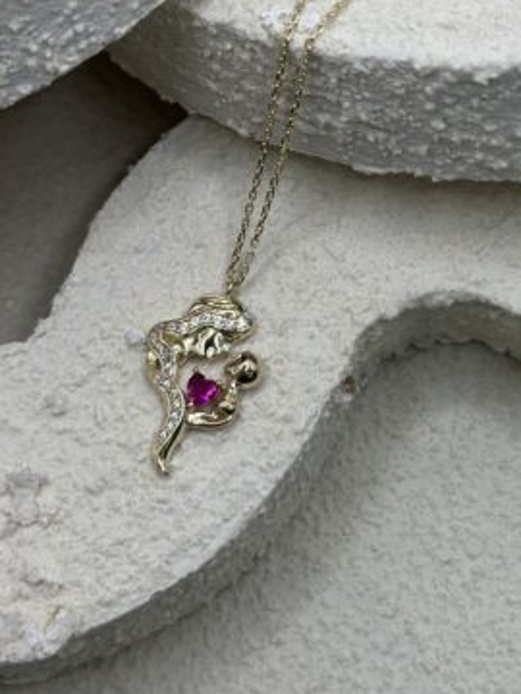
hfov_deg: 20.7
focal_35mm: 71
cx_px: 247
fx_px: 1425
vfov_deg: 27.3
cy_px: 246
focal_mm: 6.86
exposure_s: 1/1453
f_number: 1.78
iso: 80
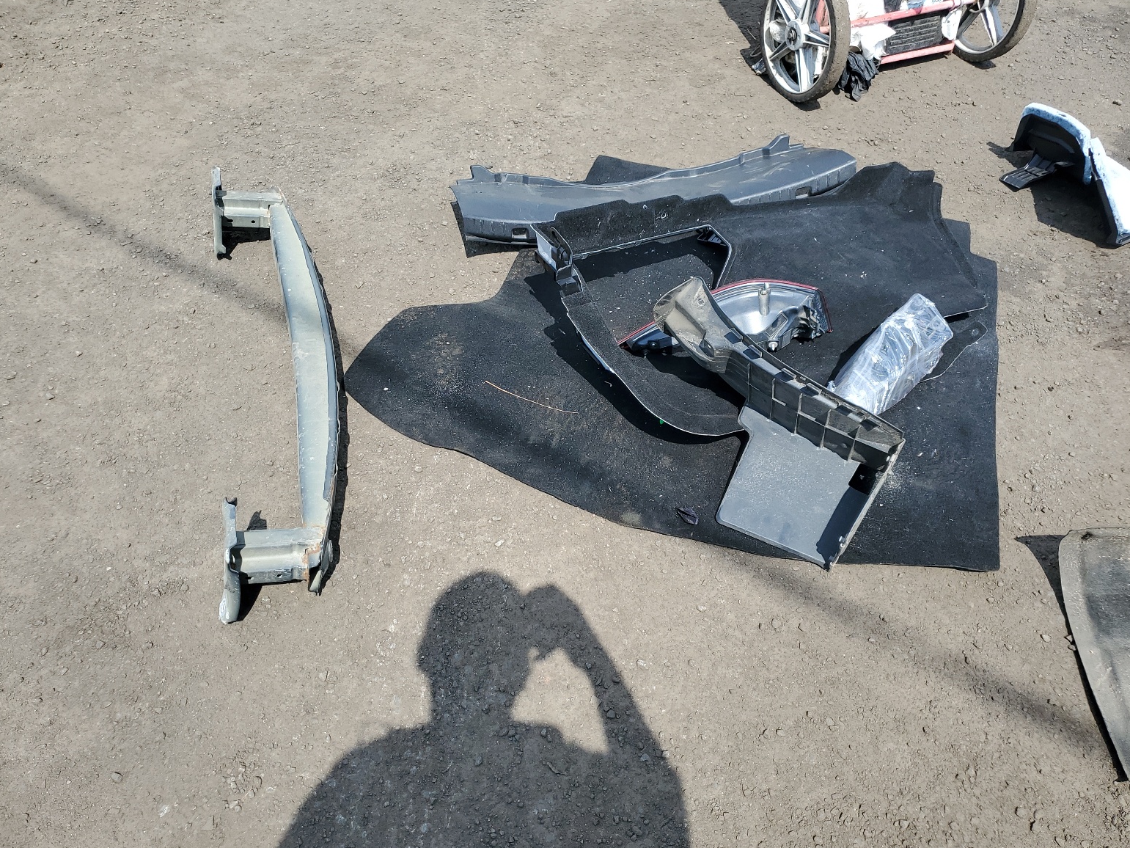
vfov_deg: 51.4
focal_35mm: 27
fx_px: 881
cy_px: 434
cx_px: 550
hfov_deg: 65.3
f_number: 1.5
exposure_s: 1/1667
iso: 50
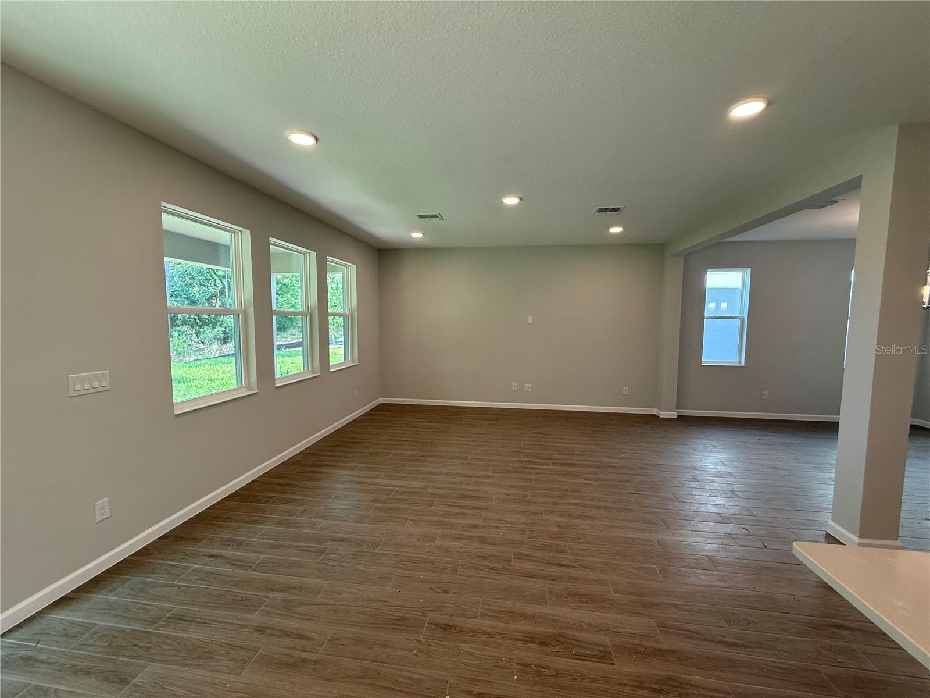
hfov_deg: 102.1
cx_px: 465
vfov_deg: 85.7
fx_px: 376
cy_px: 349
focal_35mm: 14
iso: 160
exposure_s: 1/120
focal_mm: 2.22
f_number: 2.2
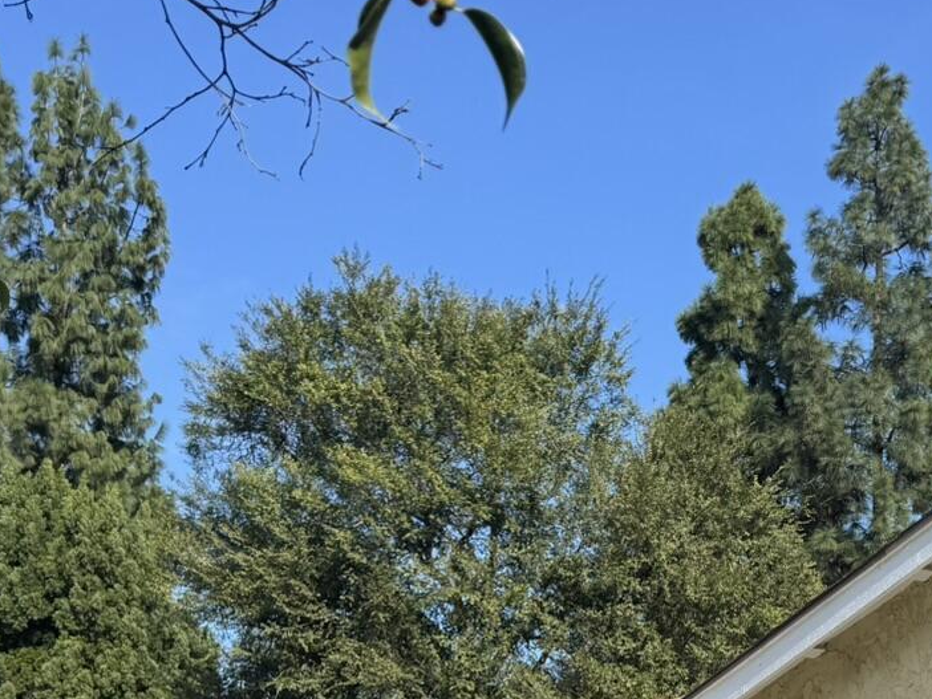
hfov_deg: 27.1
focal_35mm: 70
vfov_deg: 19.5
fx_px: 1885
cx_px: 781
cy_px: 893
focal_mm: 6.76
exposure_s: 1/2415
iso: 80
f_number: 1.78
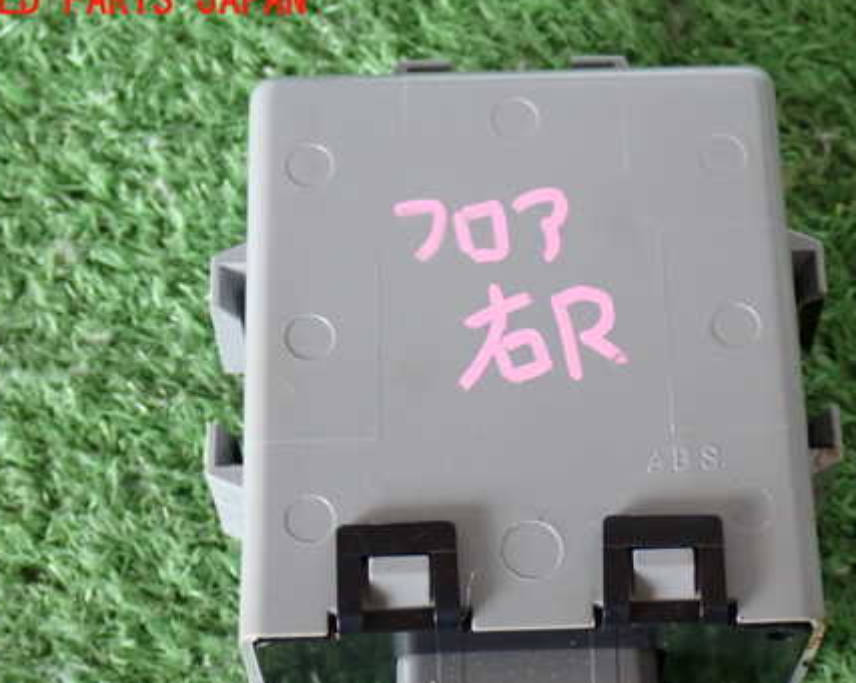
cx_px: 543
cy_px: 427
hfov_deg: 20.8
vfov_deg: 16.7
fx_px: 2329
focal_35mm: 92
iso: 800
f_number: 3.8
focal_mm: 11.88
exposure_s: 1/60
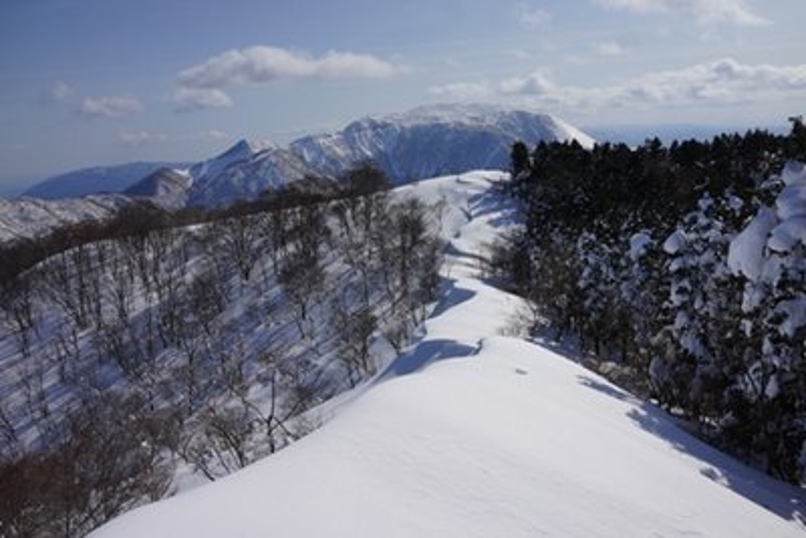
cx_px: 403
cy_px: 269
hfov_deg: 54.4
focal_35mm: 35
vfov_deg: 37.9
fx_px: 784
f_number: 11
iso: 100
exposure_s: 1/500
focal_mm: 35
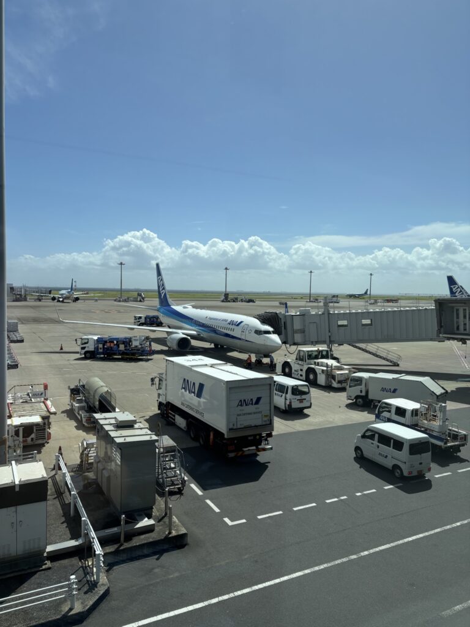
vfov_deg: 67.3
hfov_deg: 53.1
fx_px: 471
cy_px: 314
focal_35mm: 26
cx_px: 235
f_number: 1.6
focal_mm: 5.96
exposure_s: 1/3937
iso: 50
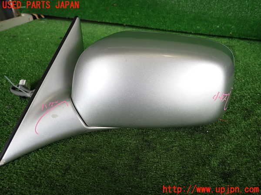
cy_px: 98
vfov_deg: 54.9
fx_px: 188
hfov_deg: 69.4
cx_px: 130
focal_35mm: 25
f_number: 2
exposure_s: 1/160
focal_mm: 4.5
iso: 100
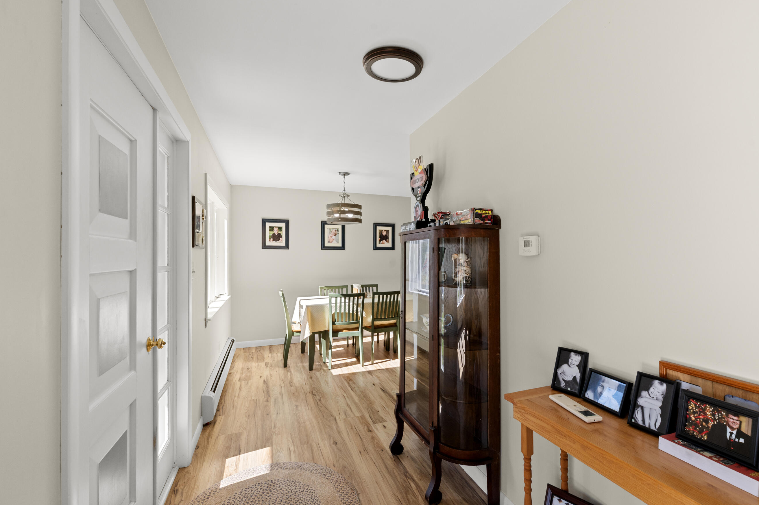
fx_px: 337
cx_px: 410
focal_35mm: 16
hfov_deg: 96.6
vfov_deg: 73.6
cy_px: 241
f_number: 9
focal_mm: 14
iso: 320
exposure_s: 1/80
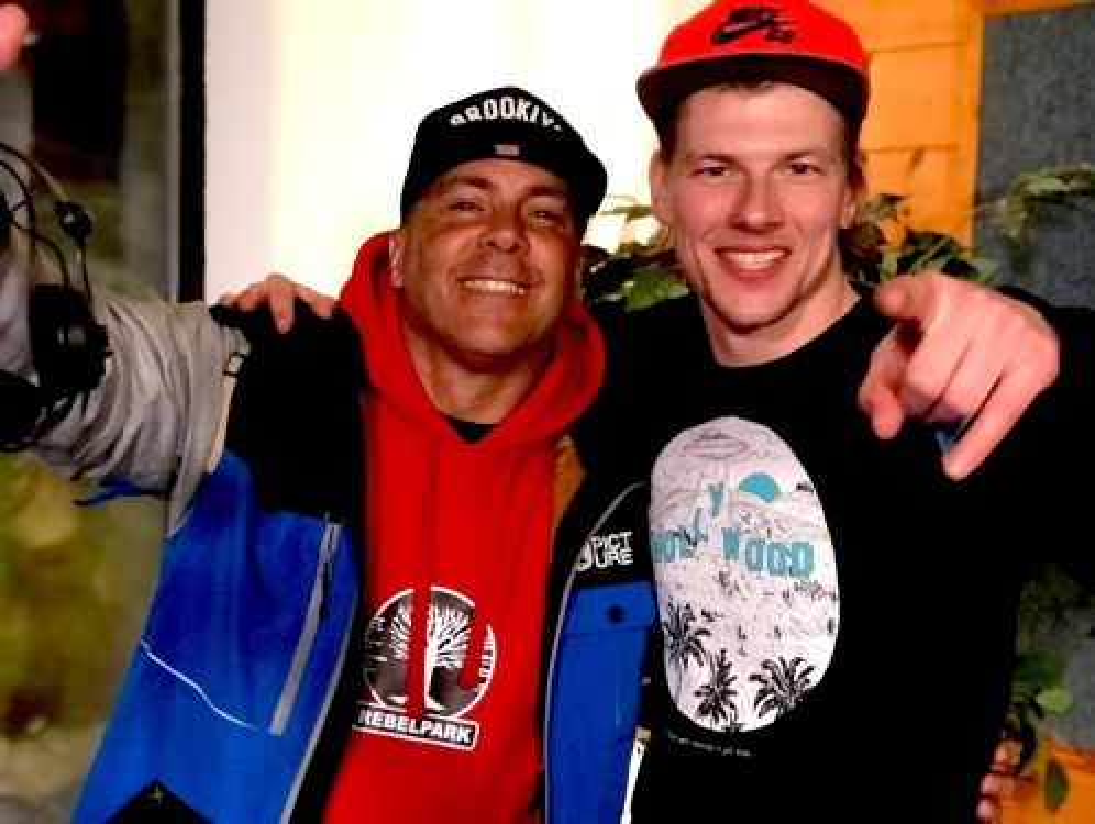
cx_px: 548
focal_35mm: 57
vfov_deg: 25.7
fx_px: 1806
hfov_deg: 33.7
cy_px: 412
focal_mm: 6.6
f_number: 2.8
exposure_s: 1/54
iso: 1250
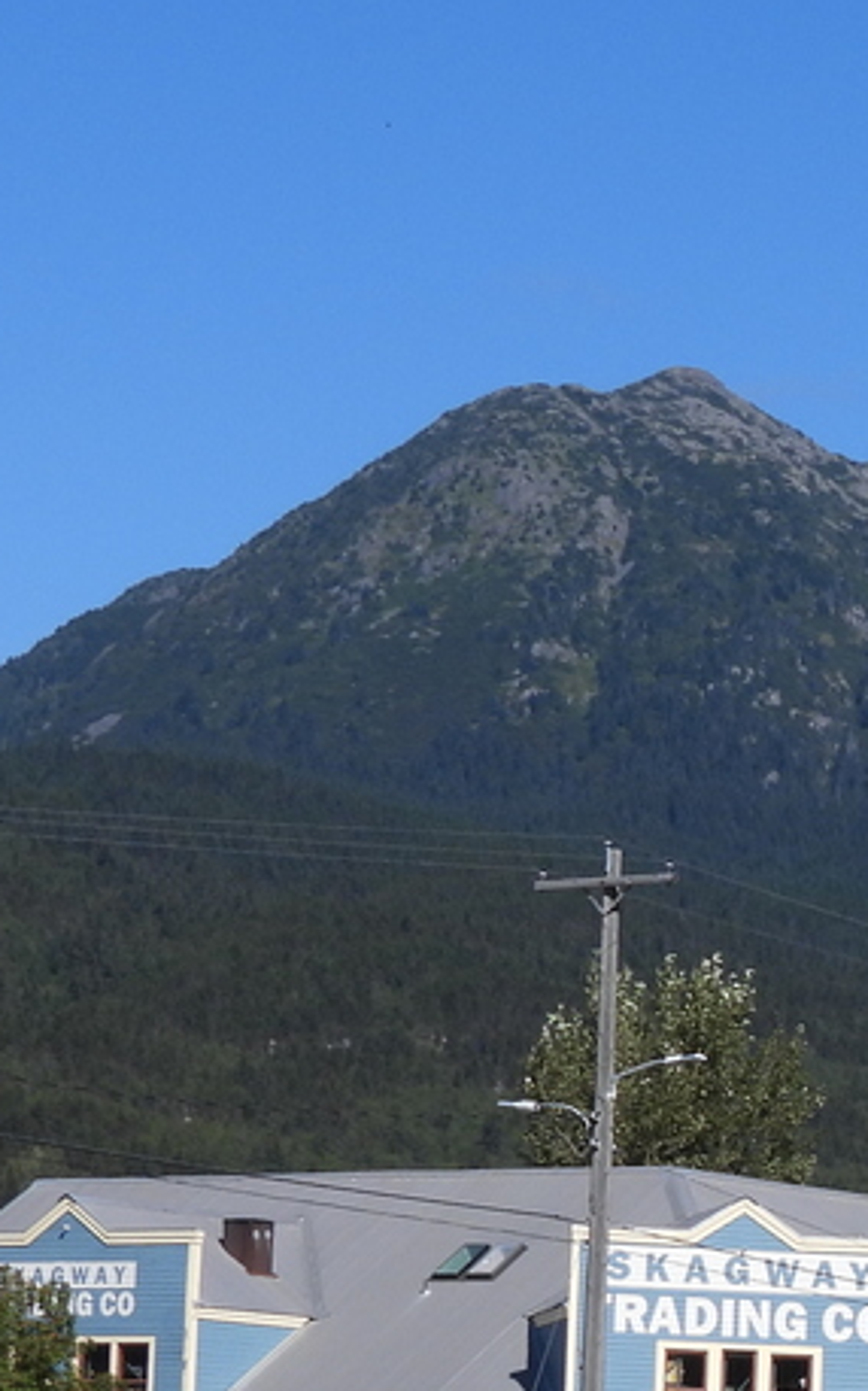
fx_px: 5605
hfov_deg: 8.6
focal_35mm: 148
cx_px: 1411
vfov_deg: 14.0
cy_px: 1184
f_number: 3.5
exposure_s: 1/1600
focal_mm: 8.9
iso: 100
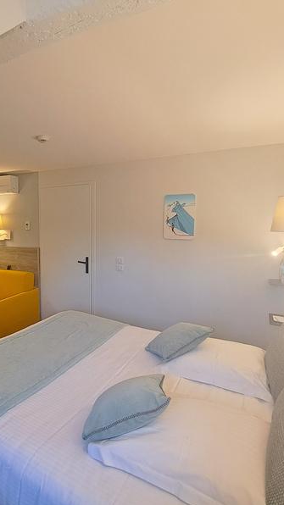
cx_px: 88
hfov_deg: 56.7
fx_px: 255
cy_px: 253
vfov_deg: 89.6
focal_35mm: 19
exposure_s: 1/50
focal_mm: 1.74
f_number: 2.2
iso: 80
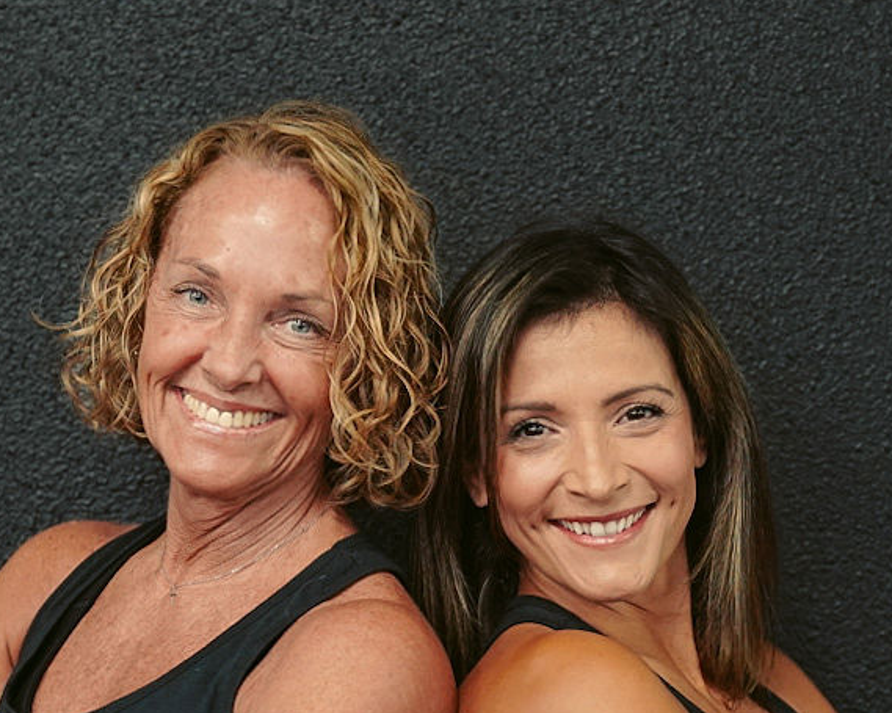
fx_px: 3352
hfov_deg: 15.2
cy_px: 651
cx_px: 422
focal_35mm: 127
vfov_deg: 12.1
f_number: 2
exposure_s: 1/160
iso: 1250
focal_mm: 50
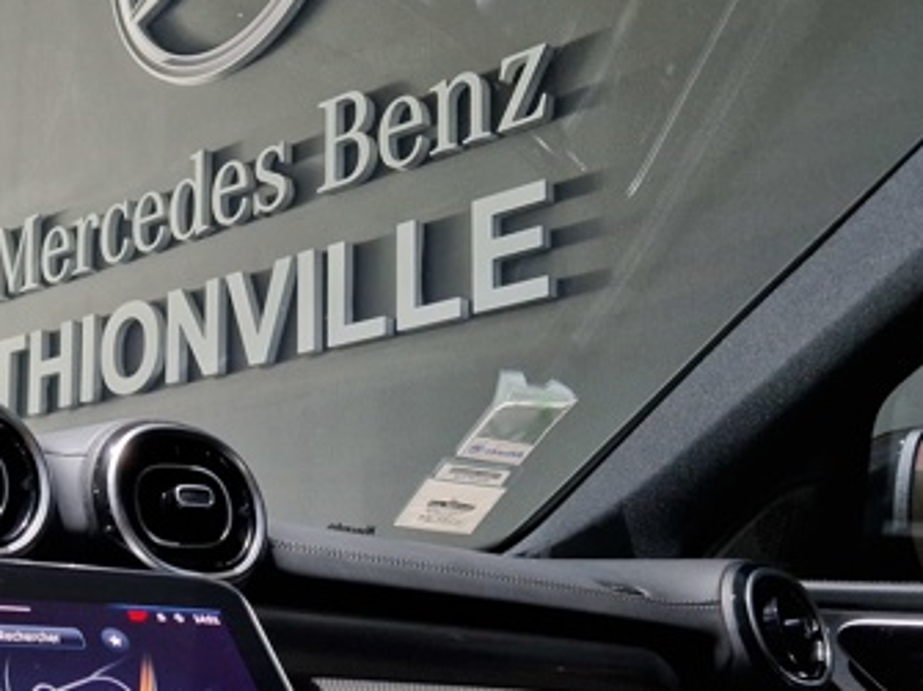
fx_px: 1466
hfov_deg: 34.1
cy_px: 501
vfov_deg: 26.3
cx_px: 212
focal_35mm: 55
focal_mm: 5.4
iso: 640
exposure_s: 1/50
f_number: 1.8
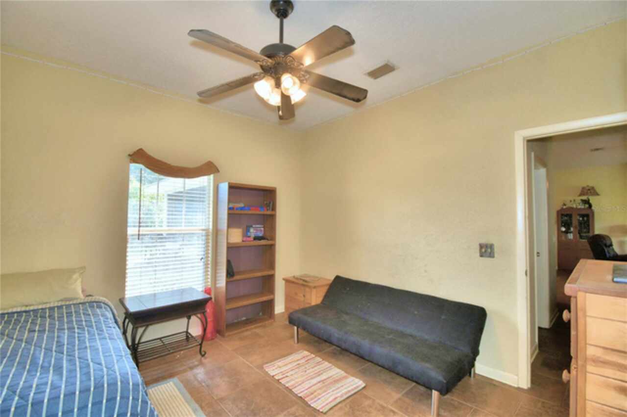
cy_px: 208
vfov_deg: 77.3
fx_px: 261
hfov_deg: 100.4
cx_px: 314
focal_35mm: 15
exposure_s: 1/60
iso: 125
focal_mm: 10
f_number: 4.5
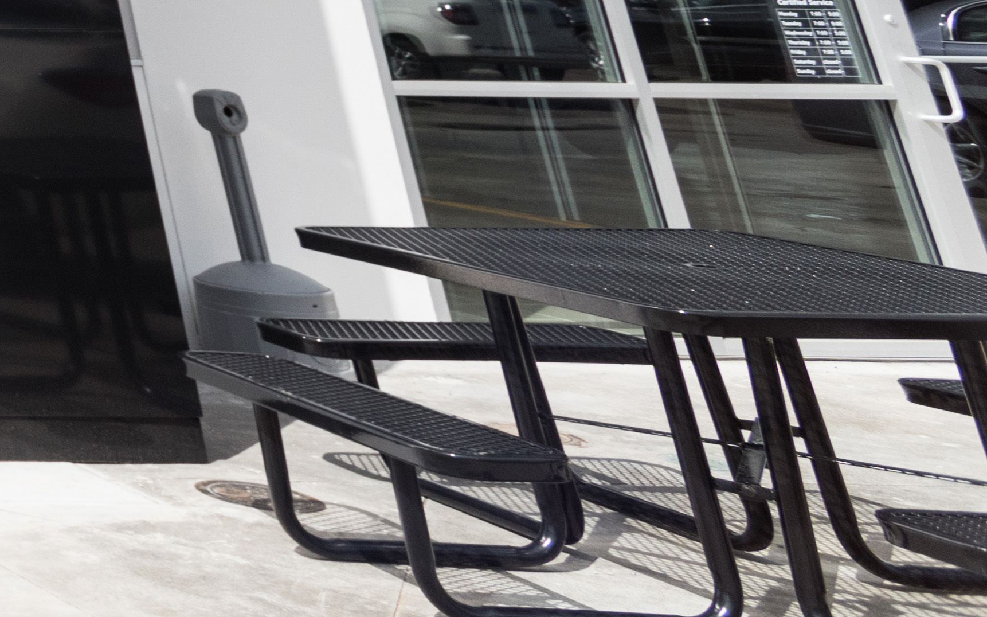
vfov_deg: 16.8
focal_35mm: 61
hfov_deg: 17.9
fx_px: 1641
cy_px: -564
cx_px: -1106
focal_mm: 14
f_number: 8
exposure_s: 1/1000
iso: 160
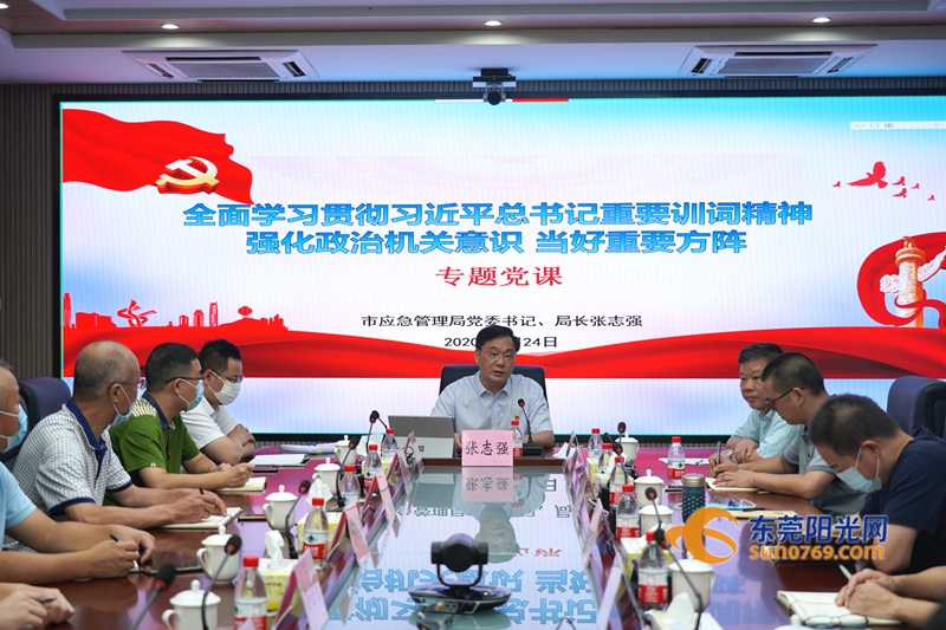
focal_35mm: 55
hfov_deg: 36.3
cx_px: 473
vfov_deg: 24.6
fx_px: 1445
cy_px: 315
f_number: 5
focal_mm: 55
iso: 800
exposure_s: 1/160
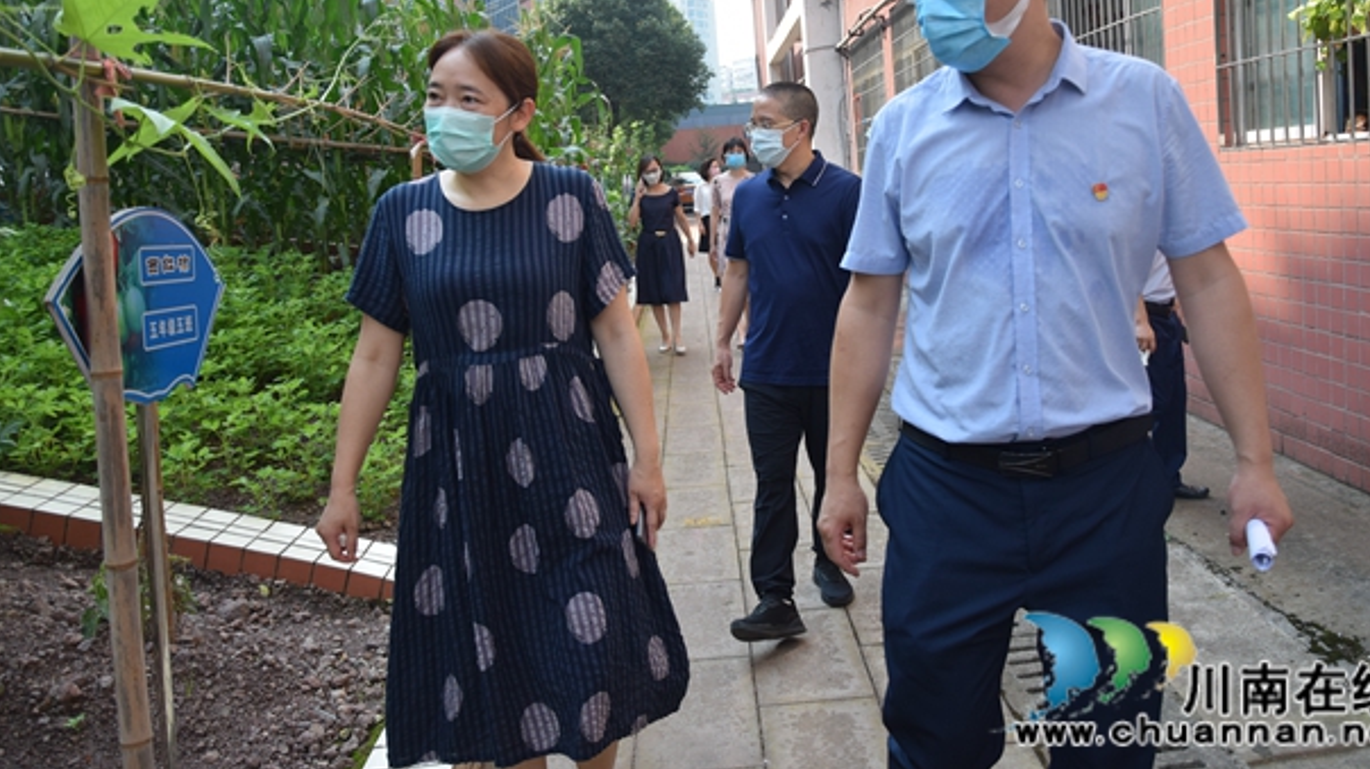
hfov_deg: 64.3
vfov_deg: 38.7
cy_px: 296
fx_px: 1089
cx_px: 721
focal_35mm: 30
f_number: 4
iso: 400
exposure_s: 1/1000
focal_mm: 18
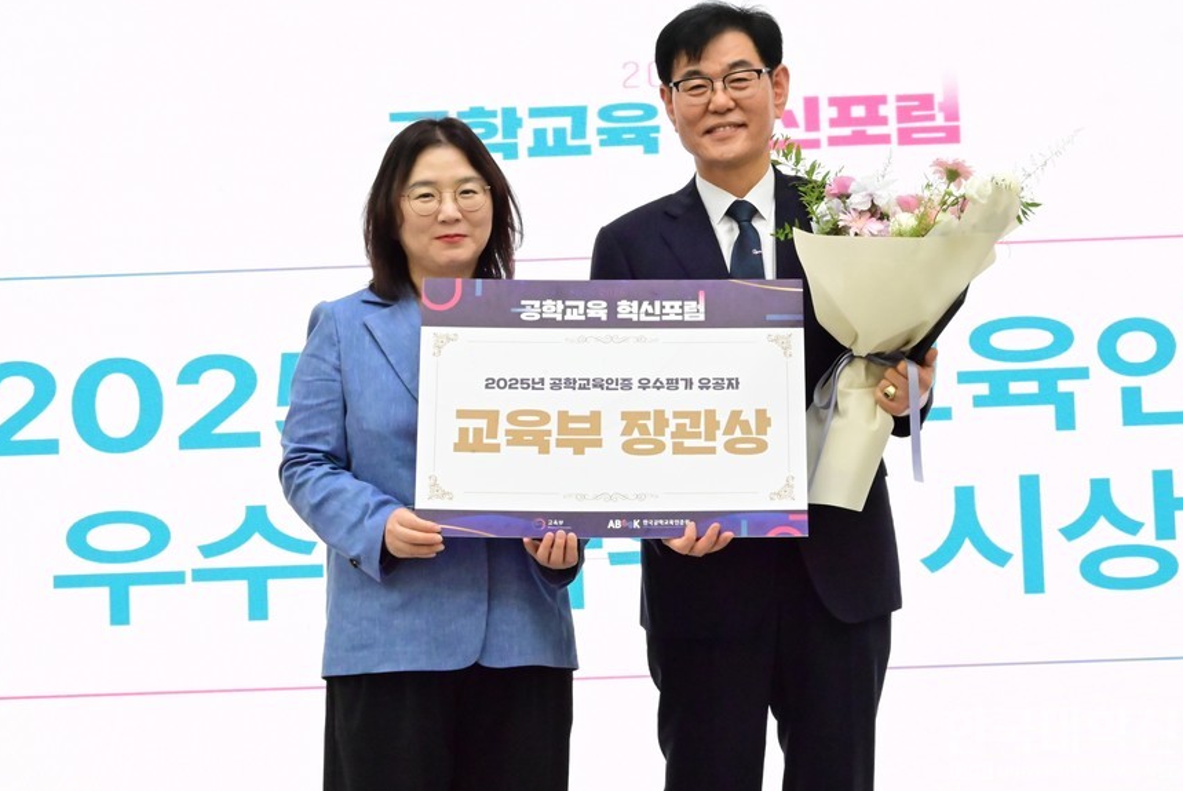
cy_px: 358
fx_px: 2499
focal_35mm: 76
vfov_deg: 18.0
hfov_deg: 26.6
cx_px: 585
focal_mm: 68
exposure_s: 1/80
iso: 18000
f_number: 22
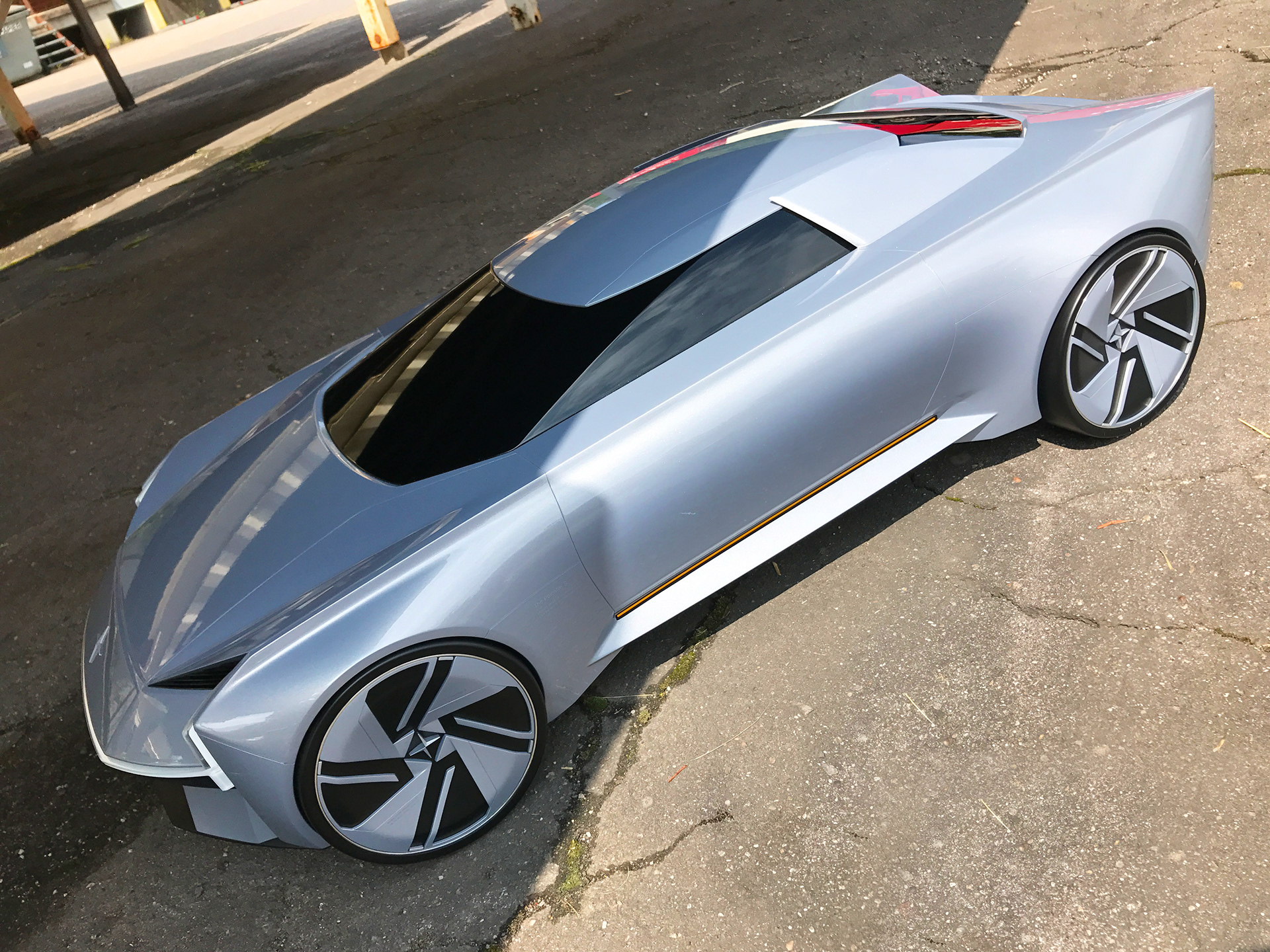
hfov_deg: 63.4
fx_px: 1027
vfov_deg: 49.7
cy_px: 476
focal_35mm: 28
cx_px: 635
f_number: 1.8
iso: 20
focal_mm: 3.99
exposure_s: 1/1597
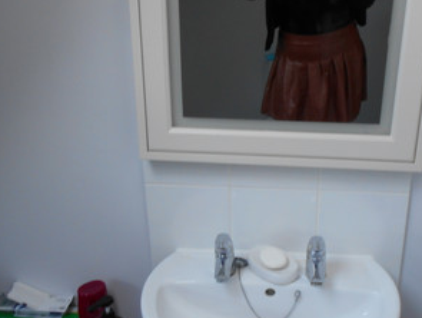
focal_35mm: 44
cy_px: 184
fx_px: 537
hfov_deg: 42.8
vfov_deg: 32.9
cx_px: 236
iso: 140
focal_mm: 4.6
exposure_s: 1/30
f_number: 3.2
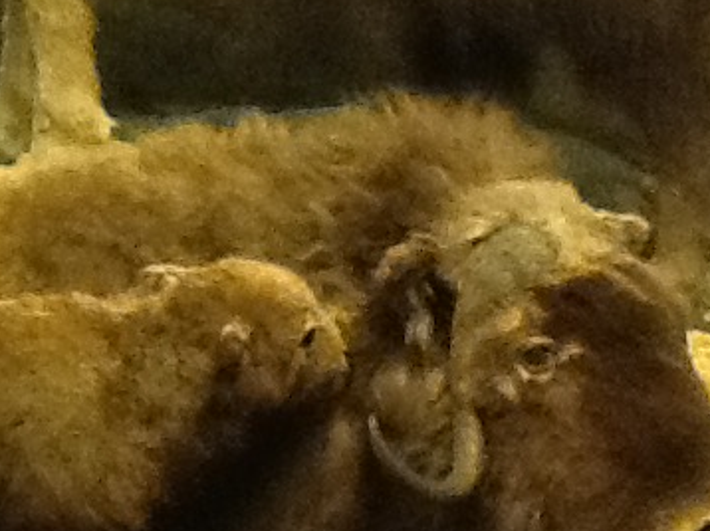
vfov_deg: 12.2
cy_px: -121
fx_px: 2419
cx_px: -200
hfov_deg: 15.9
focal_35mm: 118
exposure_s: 1/24
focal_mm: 2.03
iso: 320
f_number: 2.4
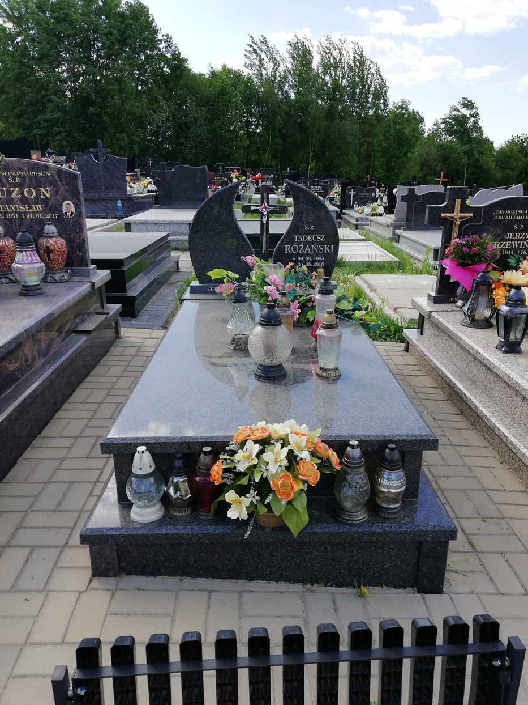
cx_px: 264
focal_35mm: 27
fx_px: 549
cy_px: 352
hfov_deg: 51.4
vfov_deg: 65.3
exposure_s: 1/502
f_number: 2.2
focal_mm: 3.81
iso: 50
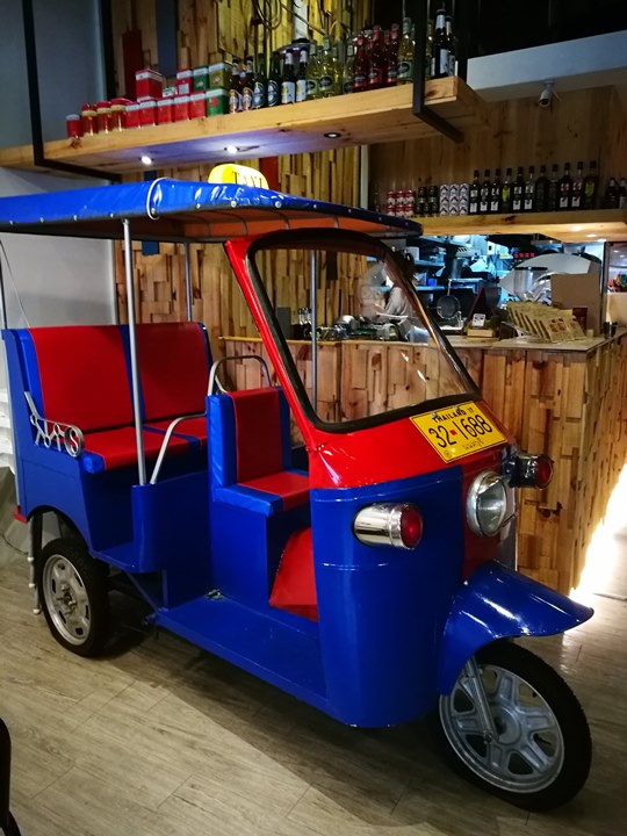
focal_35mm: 27
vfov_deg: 65.3
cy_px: 418
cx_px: 314
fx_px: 652
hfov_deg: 51.4
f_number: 2.2
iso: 640
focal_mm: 4.5
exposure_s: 1/20
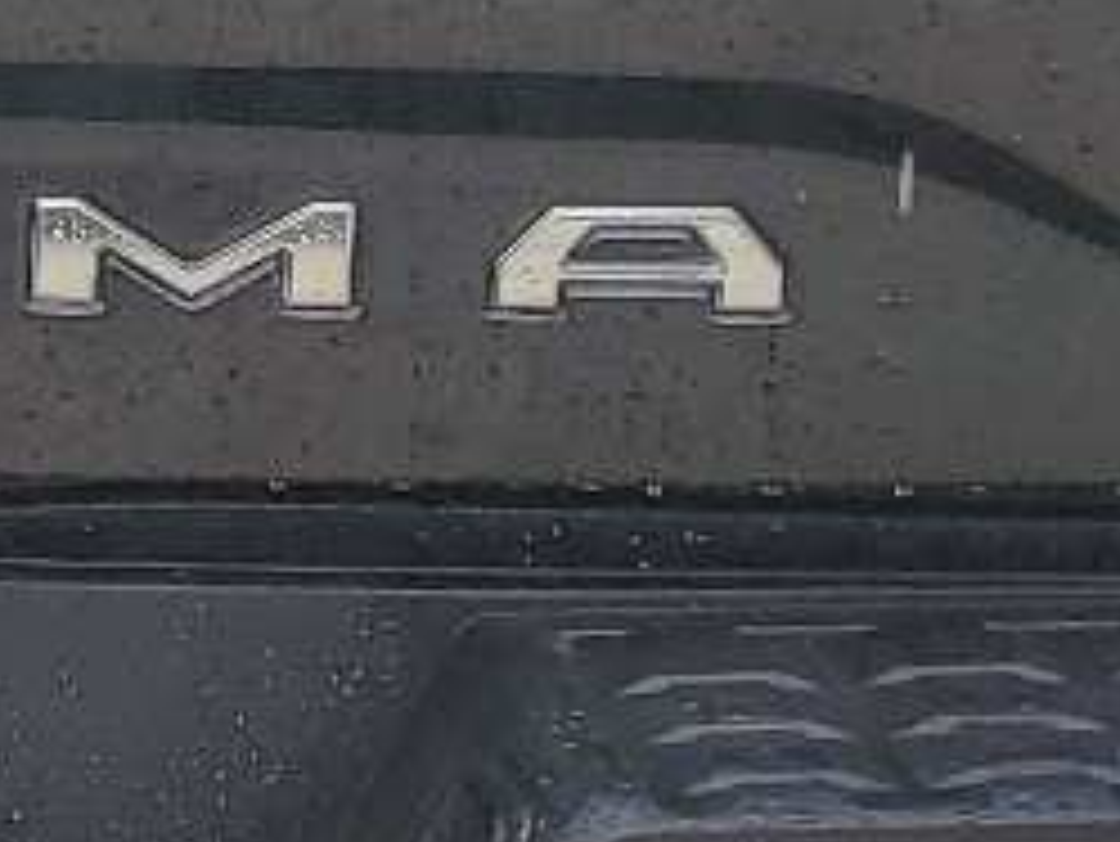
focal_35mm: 167
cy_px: -369
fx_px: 5406
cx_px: -670
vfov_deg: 8.7
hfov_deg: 11.3
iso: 50
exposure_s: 1/769
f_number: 1.5
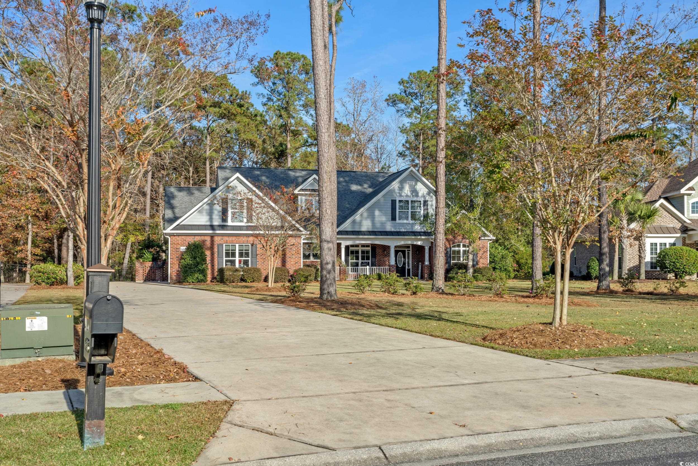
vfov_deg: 37.9
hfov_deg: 54.4
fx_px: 679
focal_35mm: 35
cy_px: 233
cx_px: 349
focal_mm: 35
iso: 320
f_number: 9
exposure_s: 1/250
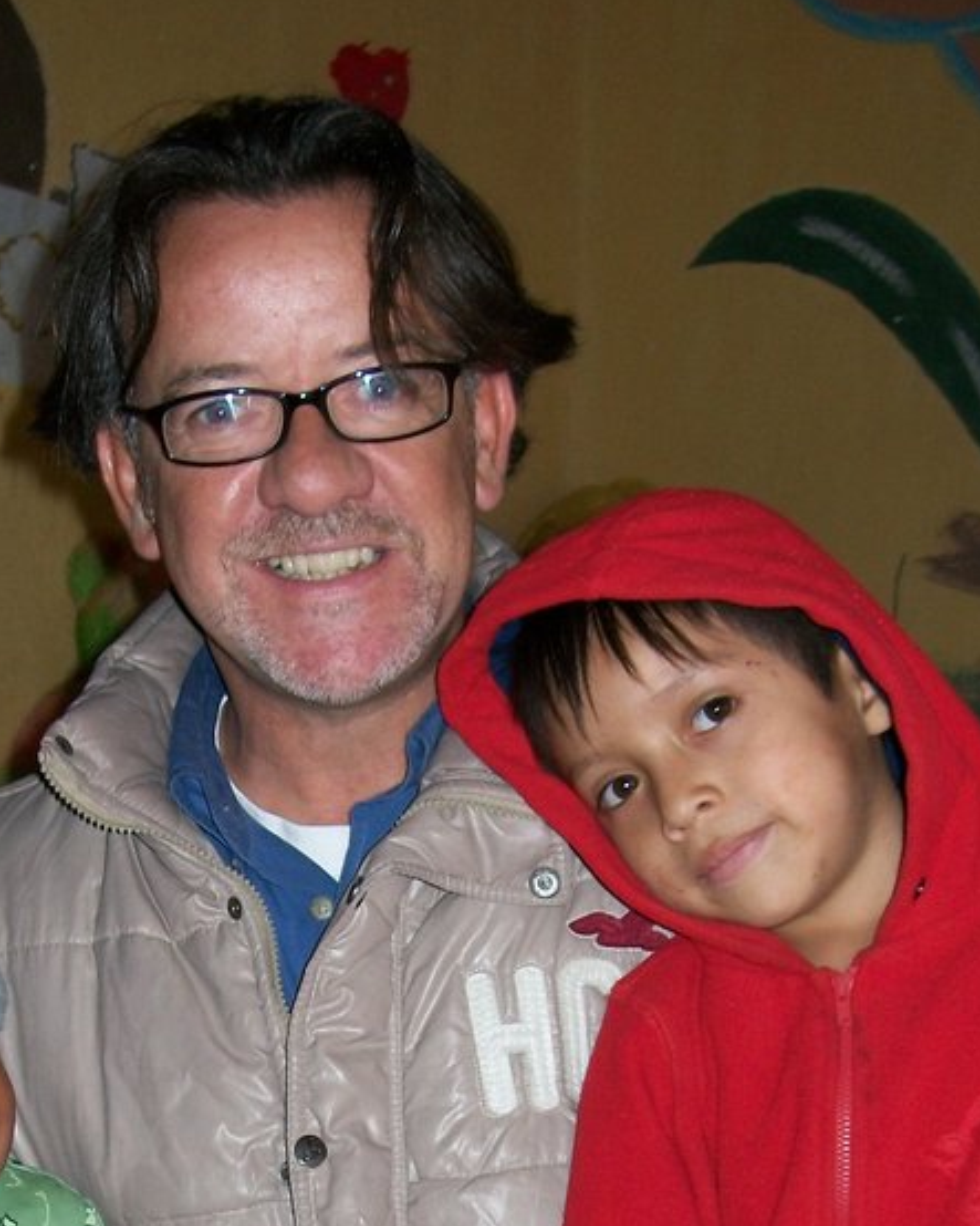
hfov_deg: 23.5
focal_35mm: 65
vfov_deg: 28.3
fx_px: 2357
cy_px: 1049
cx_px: 425
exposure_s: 1/30
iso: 80
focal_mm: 6
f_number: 2.7
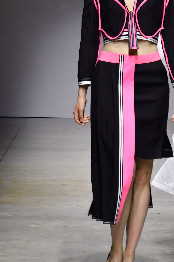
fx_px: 1537
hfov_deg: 6.5
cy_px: 104
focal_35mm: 212
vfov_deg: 9.7
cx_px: 143
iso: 1000
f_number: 5.6
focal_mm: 60
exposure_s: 1/320
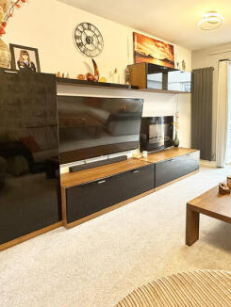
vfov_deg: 68.9
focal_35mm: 25
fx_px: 222
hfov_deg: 53.9
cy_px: 129
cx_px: 152
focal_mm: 2.22
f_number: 2.2
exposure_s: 1/50
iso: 200
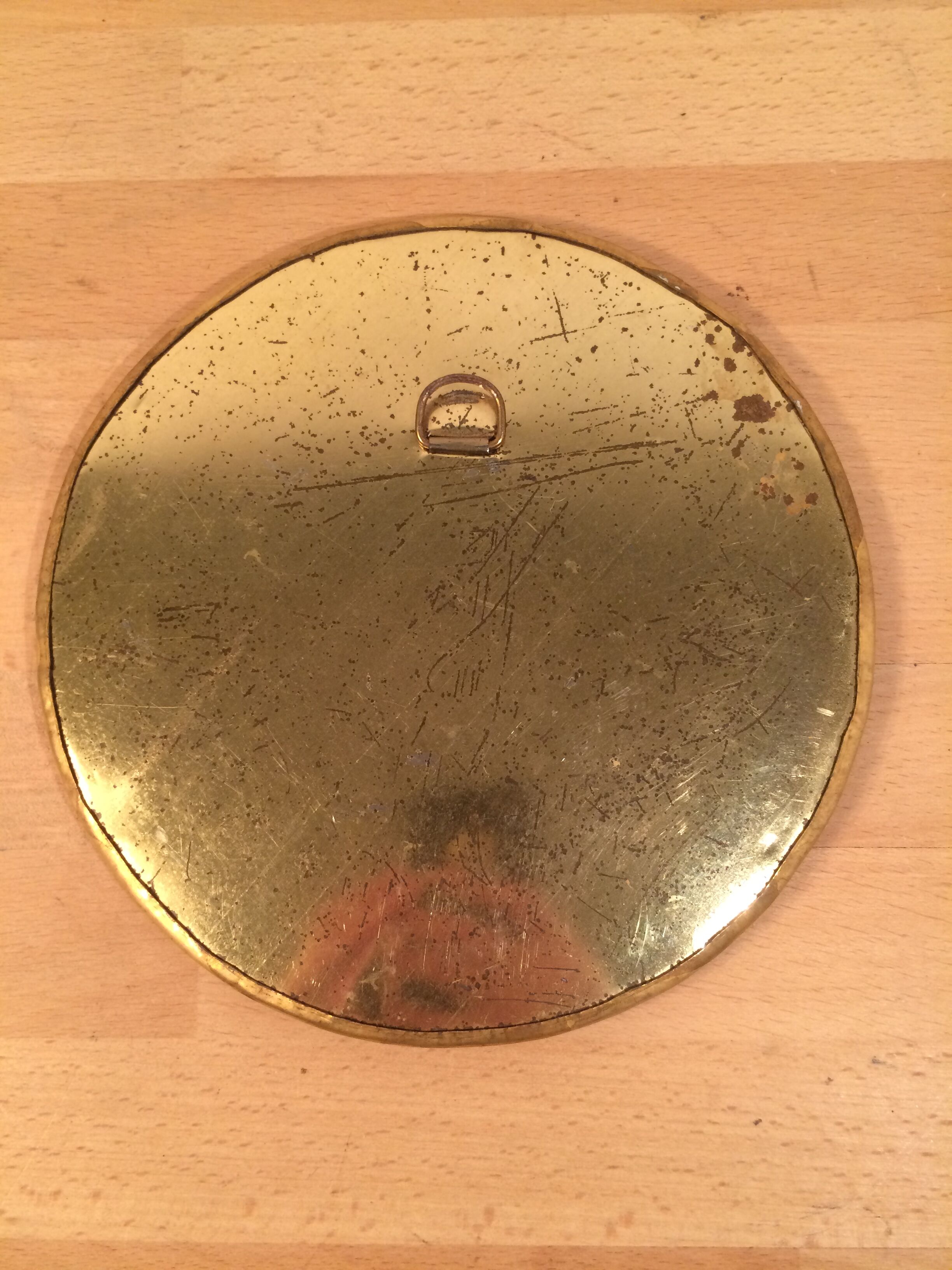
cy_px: 635
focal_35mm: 29
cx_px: 476
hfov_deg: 48.2
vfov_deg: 61.7
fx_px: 1063
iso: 80
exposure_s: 1/33
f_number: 2.2
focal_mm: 4.15
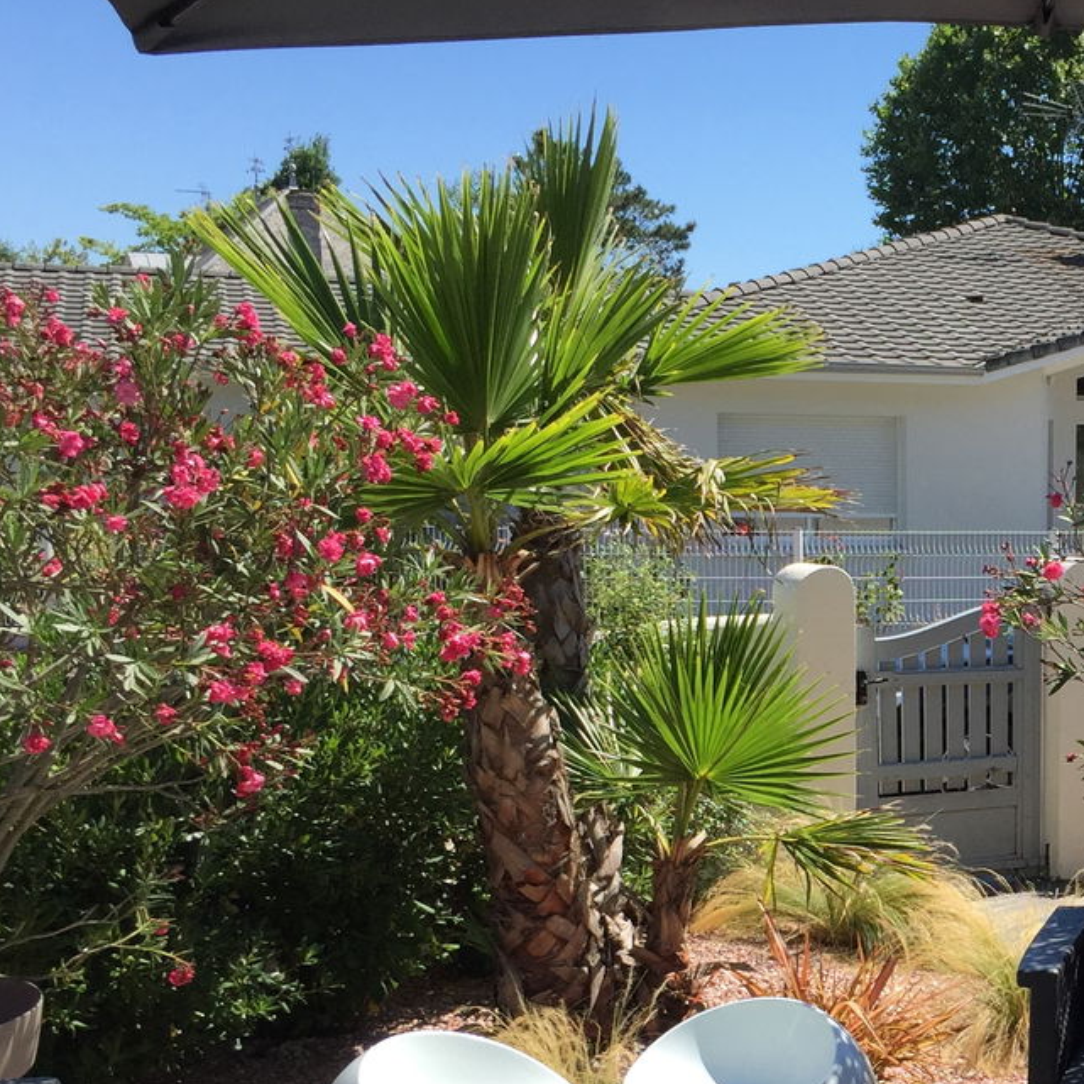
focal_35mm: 64
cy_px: 847
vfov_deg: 26.4
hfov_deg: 25.1
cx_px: 1175
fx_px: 2267
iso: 32
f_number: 2.2
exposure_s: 1/1464
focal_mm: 4.15
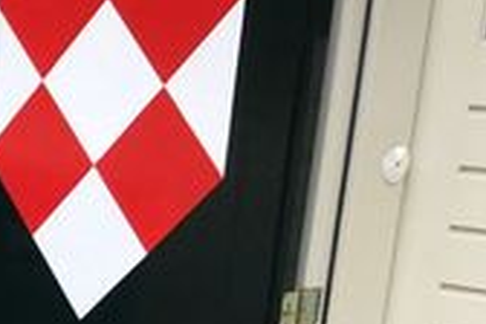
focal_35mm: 111
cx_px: -434
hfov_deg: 15.4
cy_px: 529
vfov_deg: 11.7
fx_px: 1498
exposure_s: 1/33
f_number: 1.8
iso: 25
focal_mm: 3.99
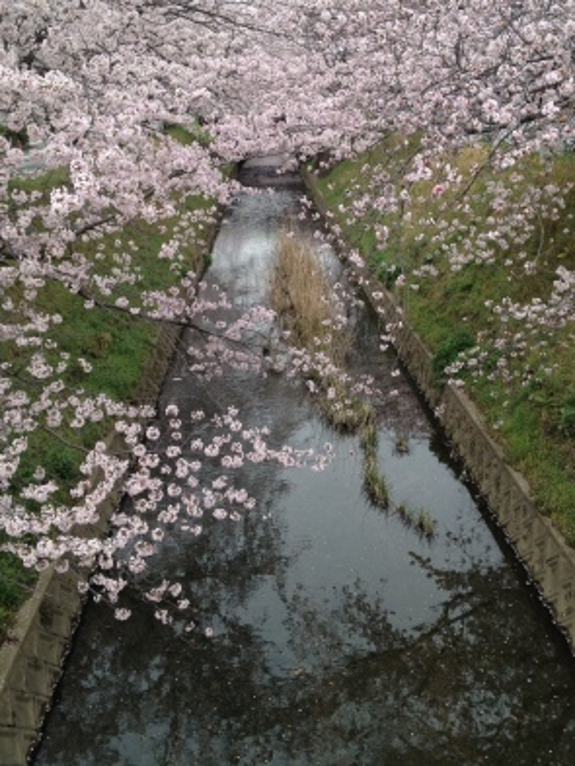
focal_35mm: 41
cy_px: 320
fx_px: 908
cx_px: 293
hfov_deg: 35.2
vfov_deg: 45.6
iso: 50
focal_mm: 4.28
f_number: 2.4
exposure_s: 1/587
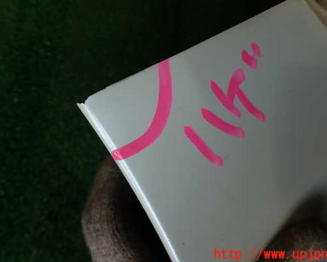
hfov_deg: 60.4
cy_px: 117
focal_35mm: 29
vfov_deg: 49.9
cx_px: 166
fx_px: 281
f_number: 2.8
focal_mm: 4.5
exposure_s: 1/80
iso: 100
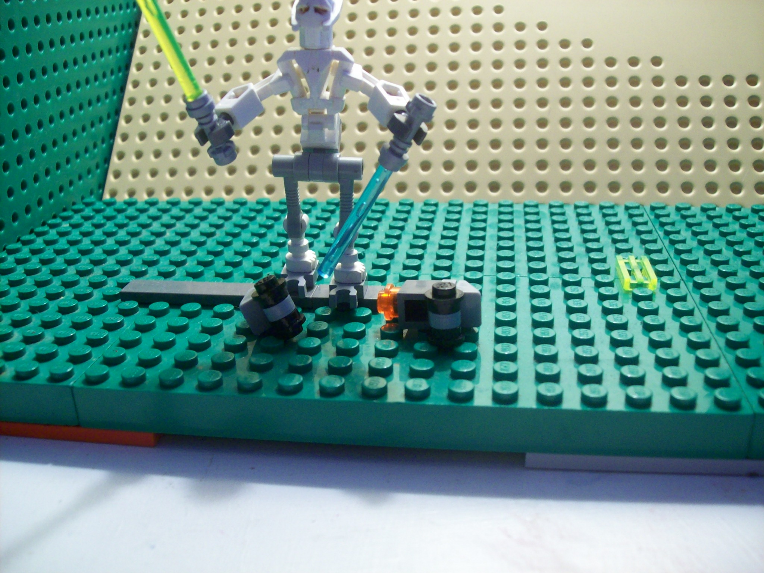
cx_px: 382
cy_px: 286
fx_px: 795
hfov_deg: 51.4
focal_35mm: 36
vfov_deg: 39.7
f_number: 2.7
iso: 160
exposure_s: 1/17.2
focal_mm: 6
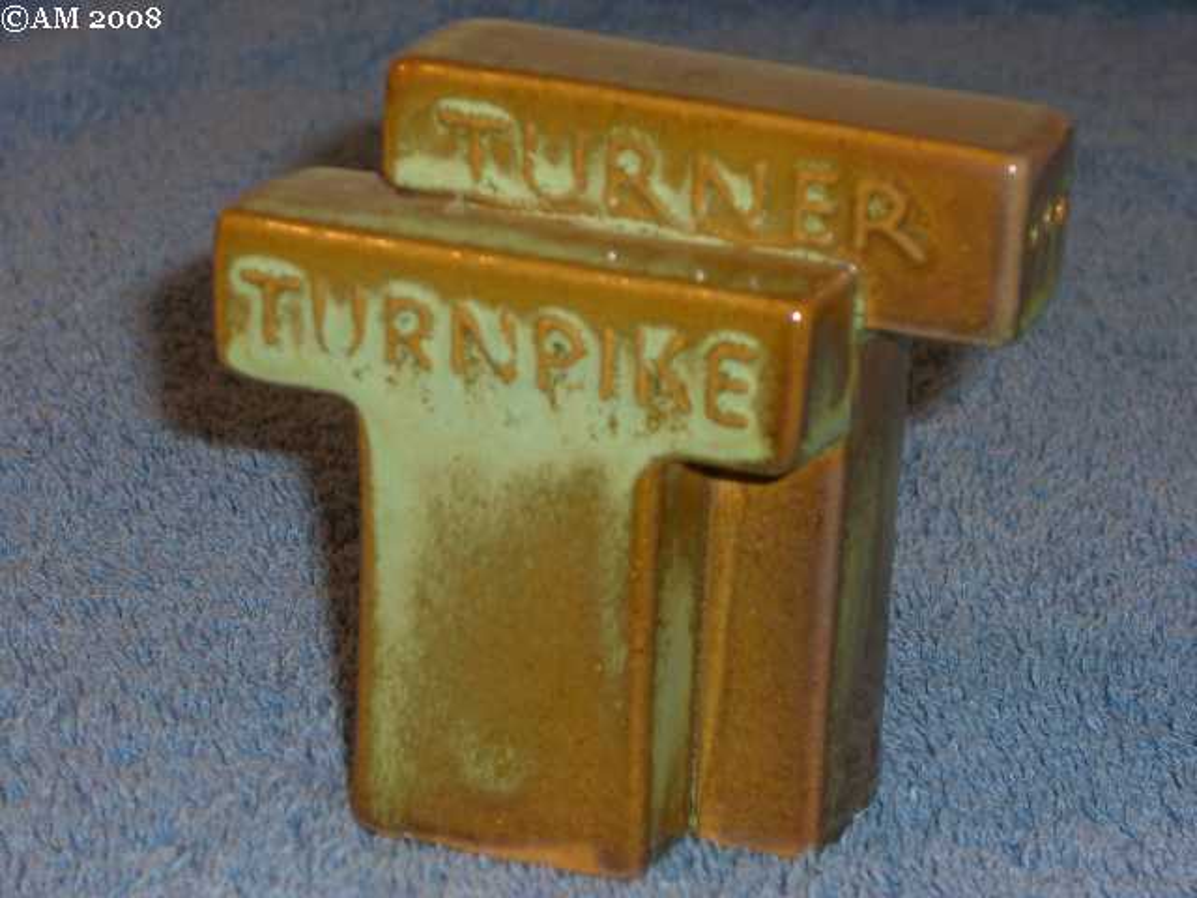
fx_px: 3942
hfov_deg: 17.3
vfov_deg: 13.0
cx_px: 598
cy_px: 449
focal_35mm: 114
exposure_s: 1/30
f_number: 5.4
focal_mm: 23.7
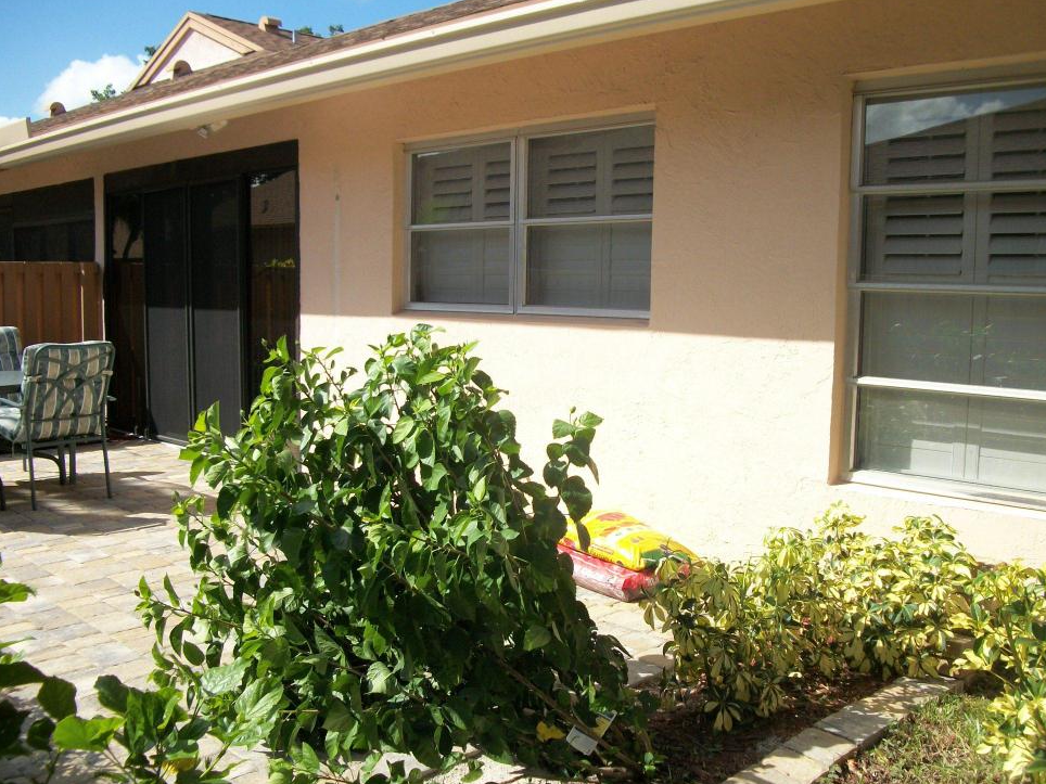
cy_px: 388
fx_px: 1027
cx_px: 535
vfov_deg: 41.8
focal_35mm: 34
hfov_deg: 54.0
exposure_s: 1/160
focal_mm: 5.7
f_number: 8.8
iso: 80
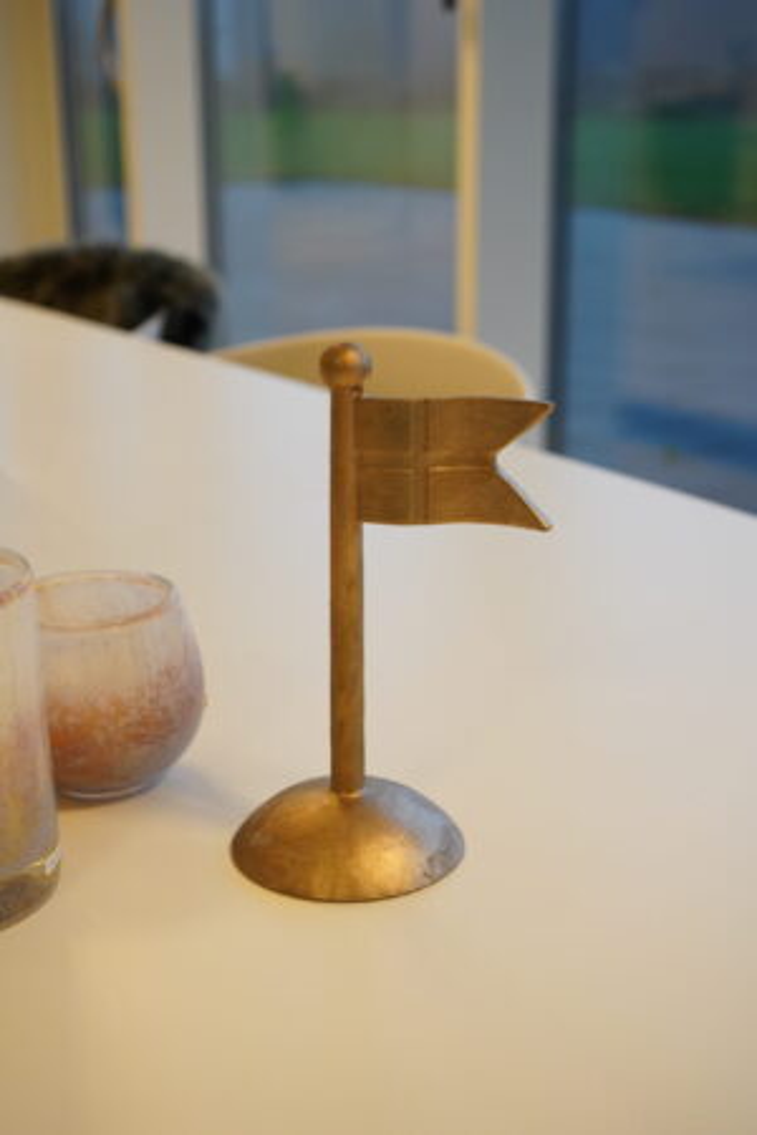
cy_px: 568
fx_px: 1482
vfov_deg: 41.9
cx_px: 378
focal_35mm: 47
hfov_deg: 28.6
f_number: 5.6
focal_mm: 47
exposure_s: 1/250
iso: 4000
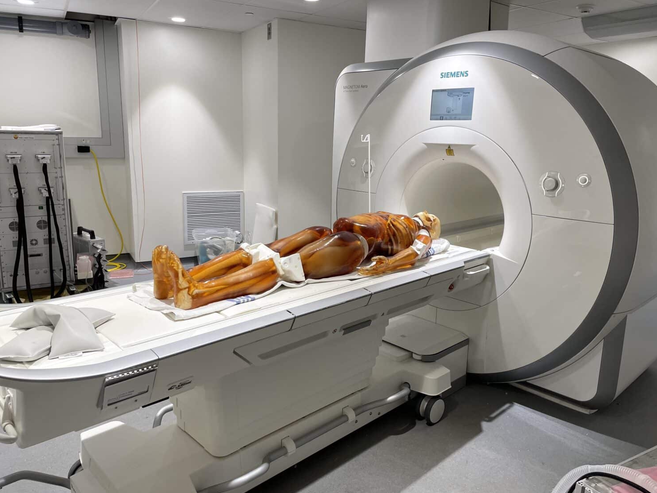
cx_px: 333
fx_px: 512
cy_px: 241
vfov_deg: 51.3
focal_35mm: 27
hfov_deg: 65.3
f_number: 1.6
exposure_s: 1/120
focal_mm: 4.2
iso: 64
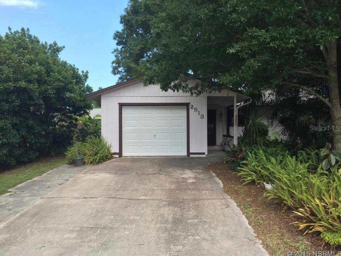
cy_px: 128
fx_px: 286
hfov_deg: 61.6
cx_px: 170
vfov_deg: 48.3
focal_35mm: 29
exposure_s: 1/439
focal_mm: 4.15
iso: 32
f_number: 2.2
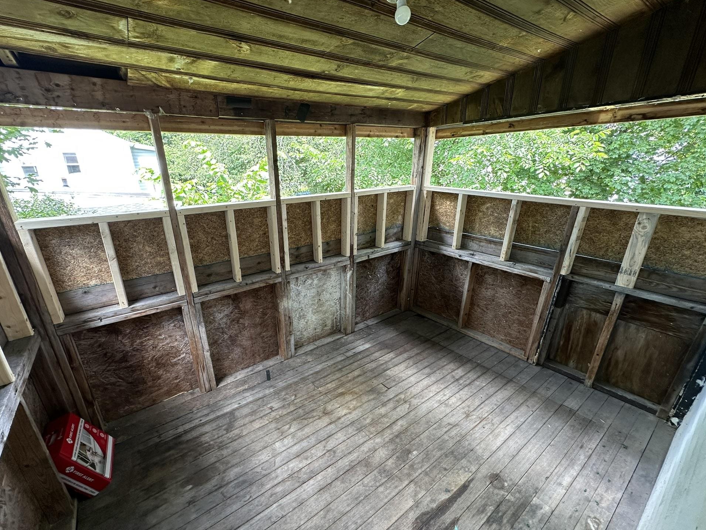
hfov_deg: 98.1
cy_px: 275
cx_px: 337
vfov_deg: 81.7
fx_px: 306
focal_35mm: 15
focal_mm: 2.22
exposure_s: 1/99
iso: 100
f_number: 2.2
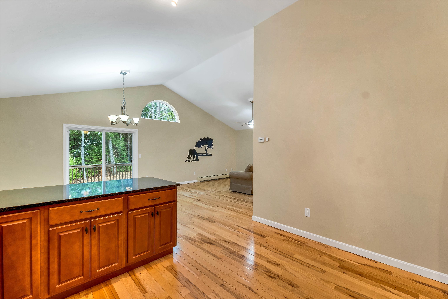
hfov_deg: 104.3
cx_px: 224
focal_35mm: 14
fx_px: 174
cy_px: 150
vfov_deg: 81.2
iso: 400
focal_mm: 14
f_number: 8
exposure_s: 1/6
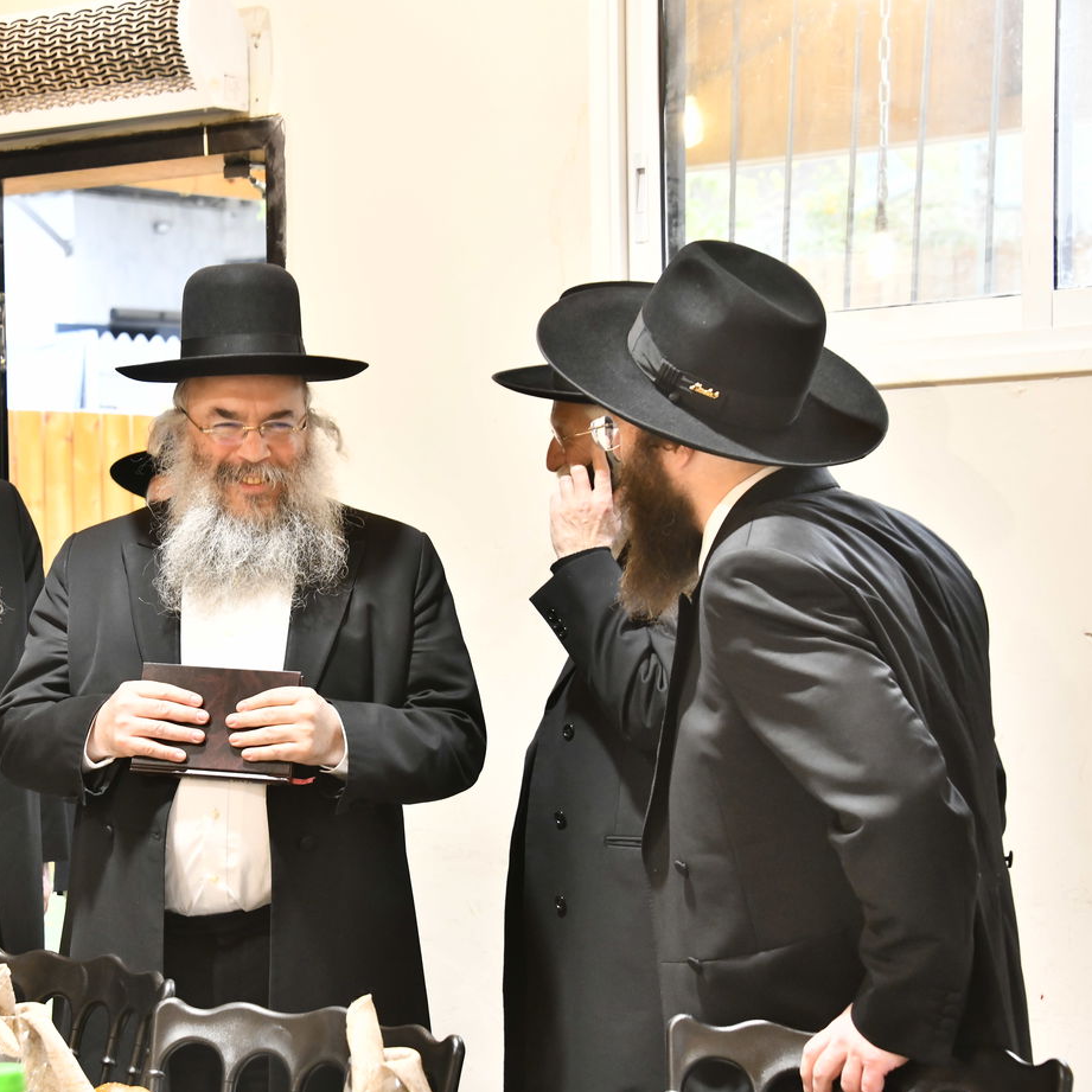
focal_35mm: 84
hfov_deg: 20.5
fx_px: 2998
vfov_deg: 20.6
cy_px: 542
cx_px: 276
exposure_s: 1/125
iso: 2000
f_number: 6.3
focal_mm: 65
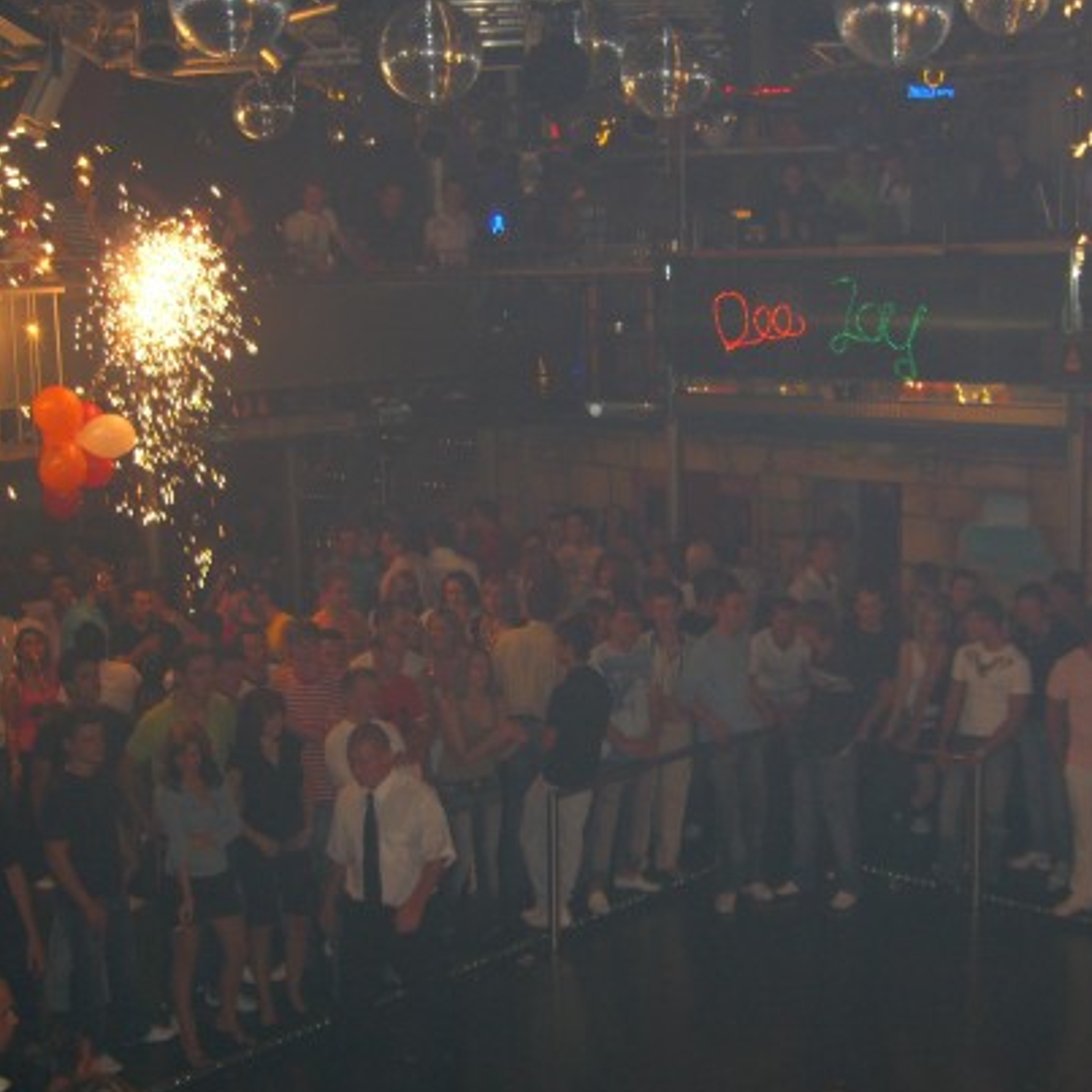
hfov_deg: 34.0
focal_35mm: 50
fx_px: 1785
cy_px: 550
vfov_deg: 34.0
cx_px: 596
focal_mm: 7.9
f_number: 2.8
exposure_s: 1/60
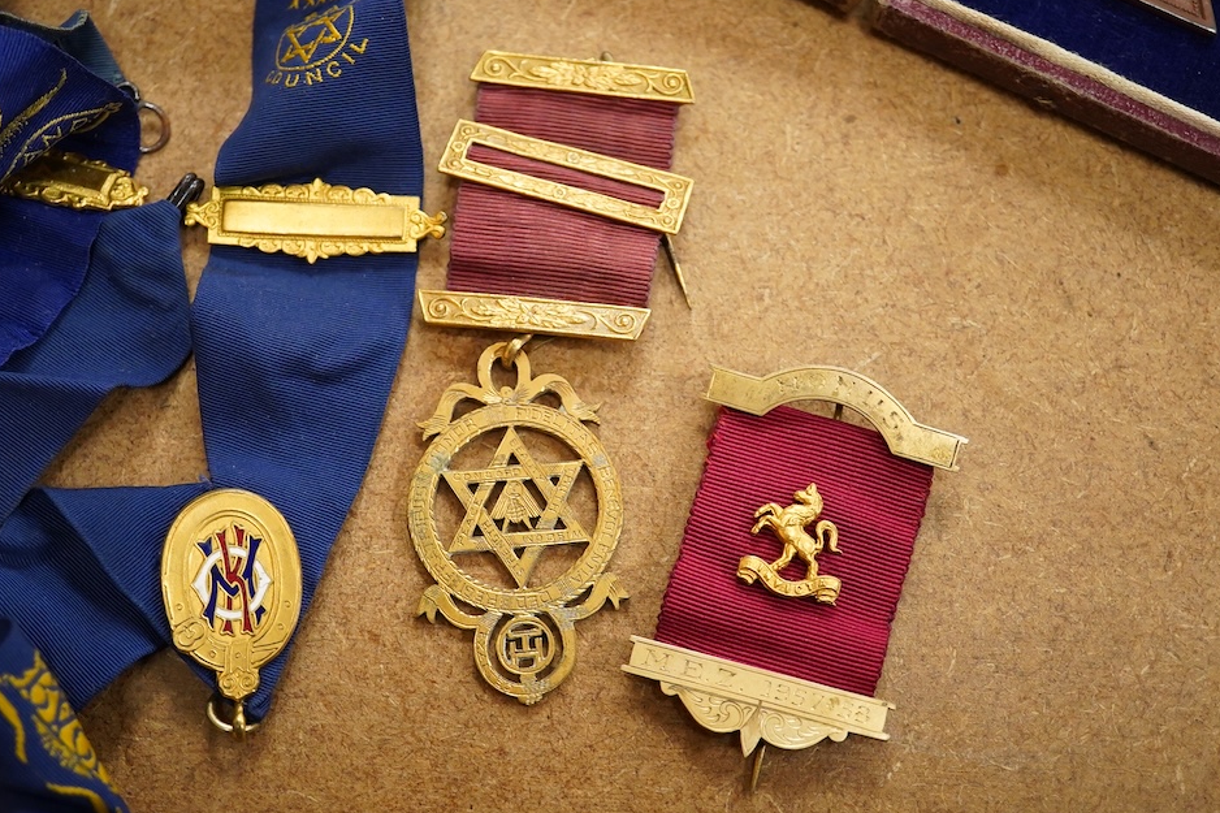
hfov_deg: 36.8
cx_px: 553
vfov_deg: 25.0
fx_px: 1830
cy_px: 380
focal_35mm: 54
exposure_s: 1/200
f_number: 5
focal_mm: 30
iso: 2500
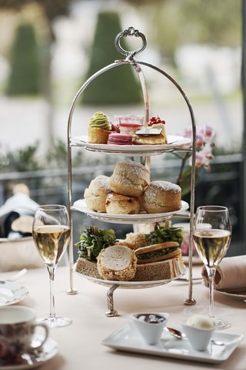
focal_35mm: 85
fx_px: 871
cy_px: 185
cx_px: 123
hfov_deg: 16.1
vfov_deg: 23.9
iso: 800
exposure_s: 1/100
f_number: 2.8
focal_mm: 85
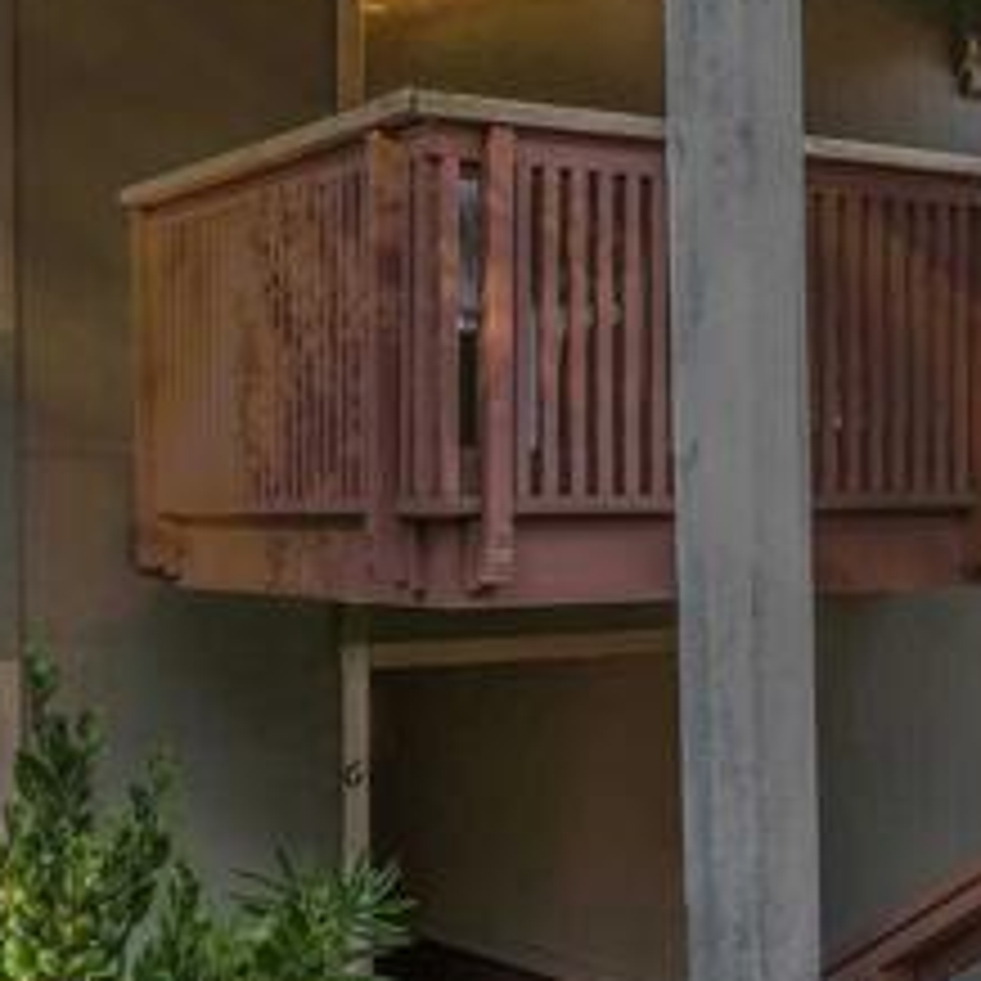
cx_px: 1094
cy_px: 281
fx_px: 2052
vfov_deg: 26.6
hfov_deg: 24.9
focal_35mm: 64
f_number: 8
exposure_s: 1/30
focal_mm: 16
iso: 100
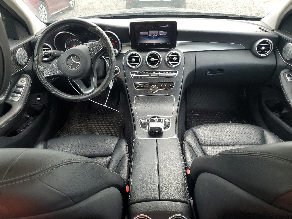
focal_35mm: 26
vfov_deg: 53.1
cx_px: 146
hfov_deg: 67.3
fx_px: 219
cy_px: 110
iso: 50
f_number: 1.5
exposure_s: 1/213
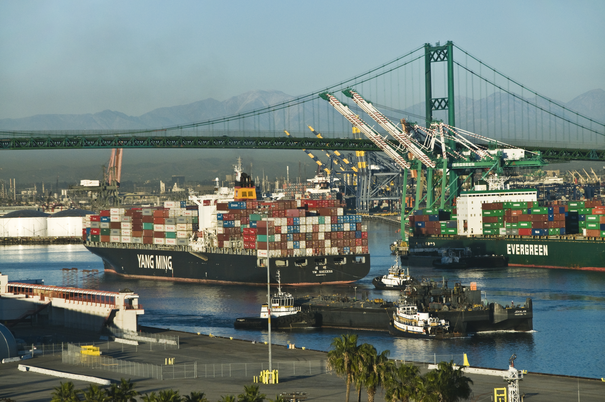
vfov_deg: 8.2
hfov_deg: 12.2
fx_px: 2820
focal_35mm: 168
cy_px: 201
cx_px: 302
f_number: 7.1
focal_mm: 112
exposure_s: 1/200
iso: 400
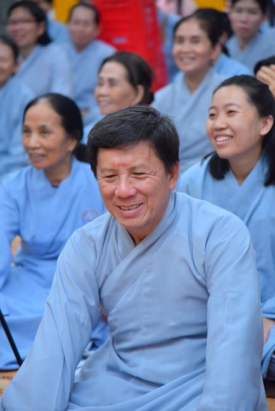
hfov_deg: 11.4
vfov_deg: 17.1
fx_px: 1373
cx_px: 138
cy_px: 206
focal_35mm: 120
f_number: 4
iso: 800
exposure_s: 1/160
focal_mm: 120
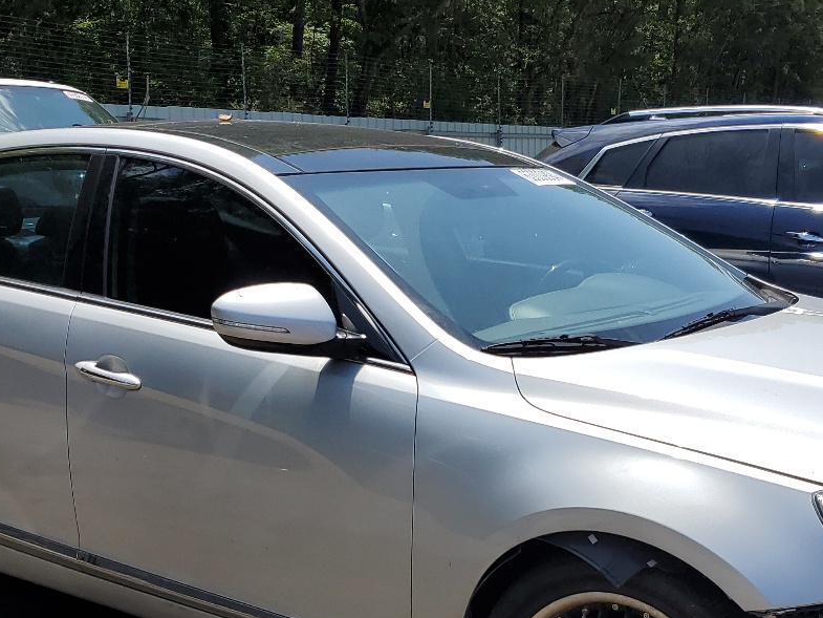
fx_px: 1260
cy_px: 486
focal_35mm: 53
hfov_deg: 36.1
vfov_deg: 27.0
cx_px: 479
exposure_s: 1/5000
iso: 50
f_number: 1.5
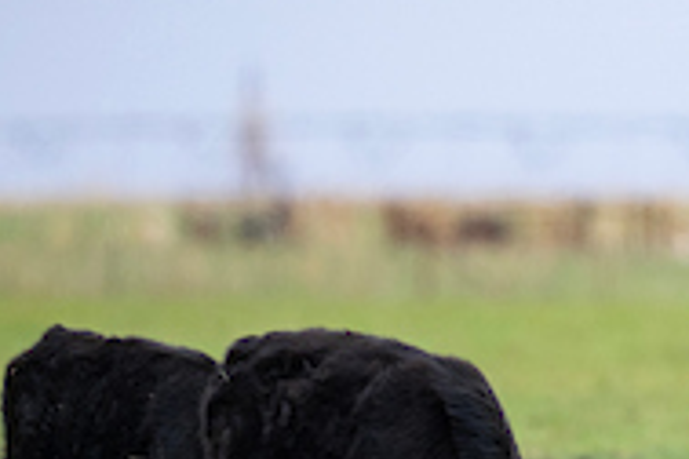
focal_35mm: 1900
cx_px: 904
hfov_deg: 1.1
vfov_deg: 0.7
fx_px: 36361
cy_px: 266
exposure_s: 1/4000
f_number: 2.8
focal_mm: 400
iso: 400
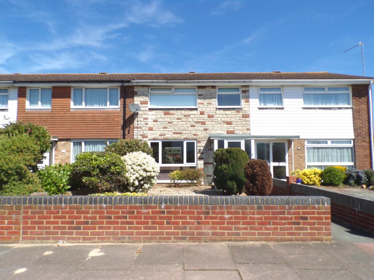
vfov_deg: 56.8
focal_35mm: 24
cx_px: 187
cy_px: 140
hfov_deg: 71.6
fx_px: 259
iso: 80
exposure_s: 1/320
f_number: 5.8
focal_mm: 4.3
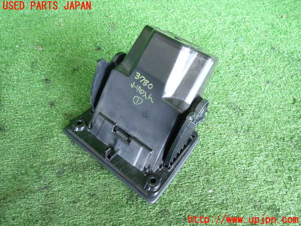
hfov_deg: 69.4
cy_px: 113
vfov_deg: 54.9
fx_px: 217
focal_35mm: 25
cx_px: 150
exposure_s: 1/40
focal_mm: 4.5
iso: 200
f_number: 2
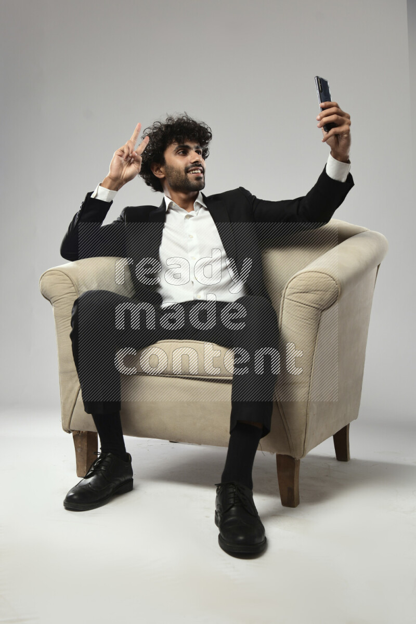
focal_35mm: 38
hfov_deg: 35.1
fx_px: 659
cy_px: 312
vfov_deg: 50.7
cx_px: 208
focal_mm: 38
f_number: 5.6
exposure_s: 1/125
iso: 400
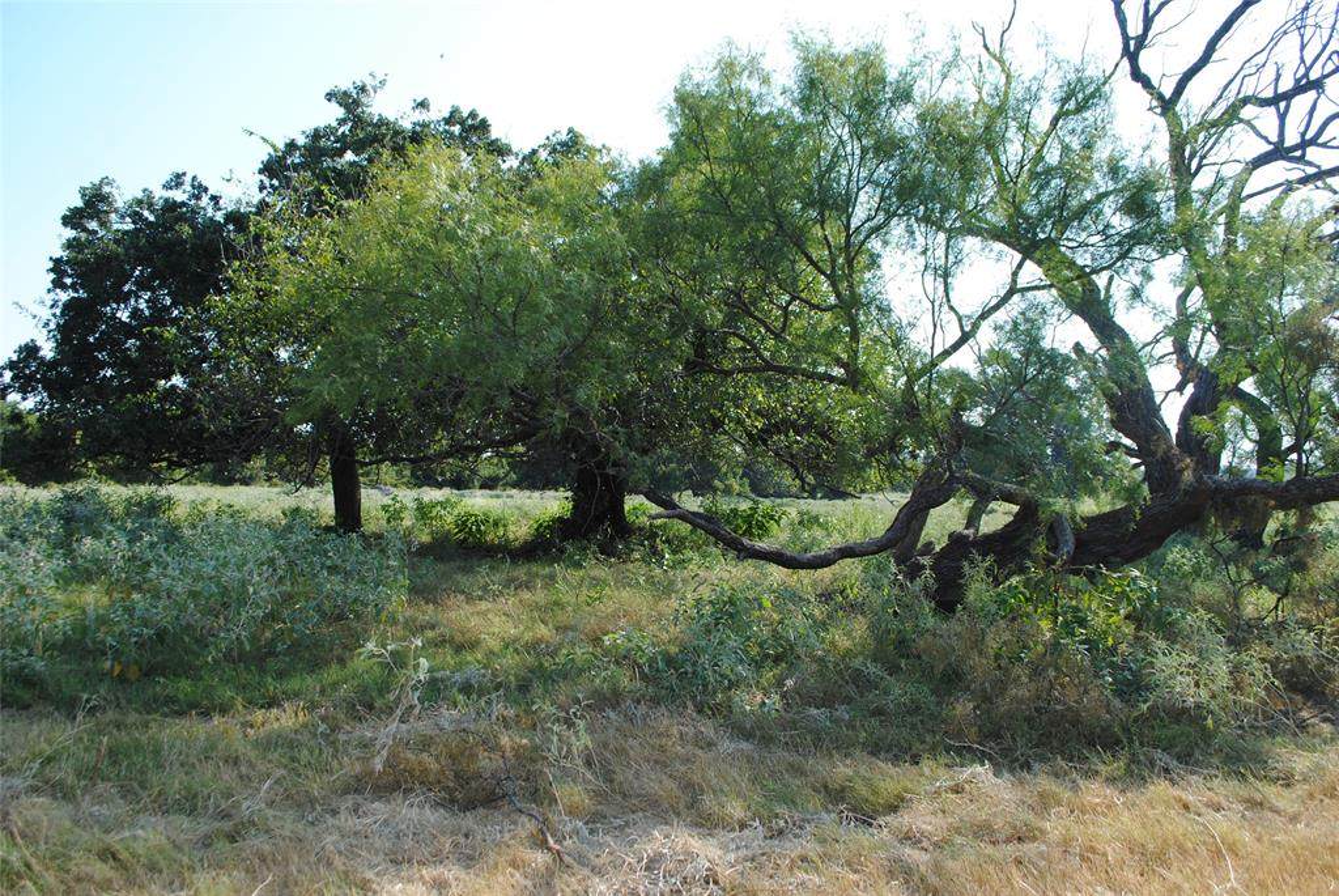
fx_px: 1005
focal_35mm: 27
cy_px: 448
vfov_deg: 48.0
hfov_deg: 67.3
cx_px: 670
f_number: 6.3
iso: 100
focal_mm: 18
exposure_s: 1/200
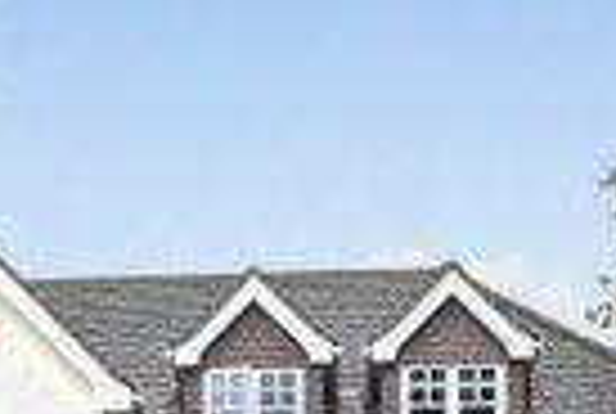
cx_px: -99
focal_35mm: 148
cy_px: 688
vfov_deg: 9.0
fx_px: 2538
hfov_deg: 13.5
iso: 400
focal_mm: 29
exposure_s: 1/125
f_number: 9
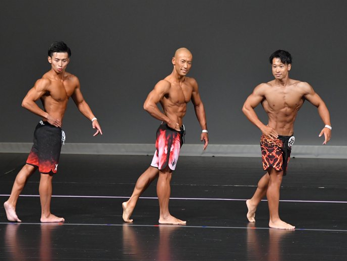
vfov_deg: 4.8
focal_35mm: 310
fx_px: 3108
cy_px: 130
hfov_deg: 6.4
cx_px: 163
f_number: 5.6
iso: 4000
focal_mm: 190
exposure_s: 1/400
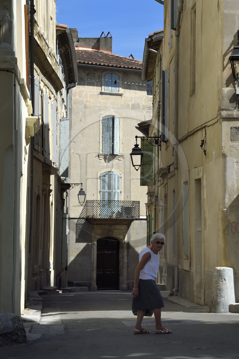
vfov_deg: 18.6
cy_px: 180
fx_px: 1096
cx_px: 120
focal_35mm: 110
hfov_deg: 12.4
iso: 200
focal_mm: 110
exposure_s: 1/125
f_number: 18
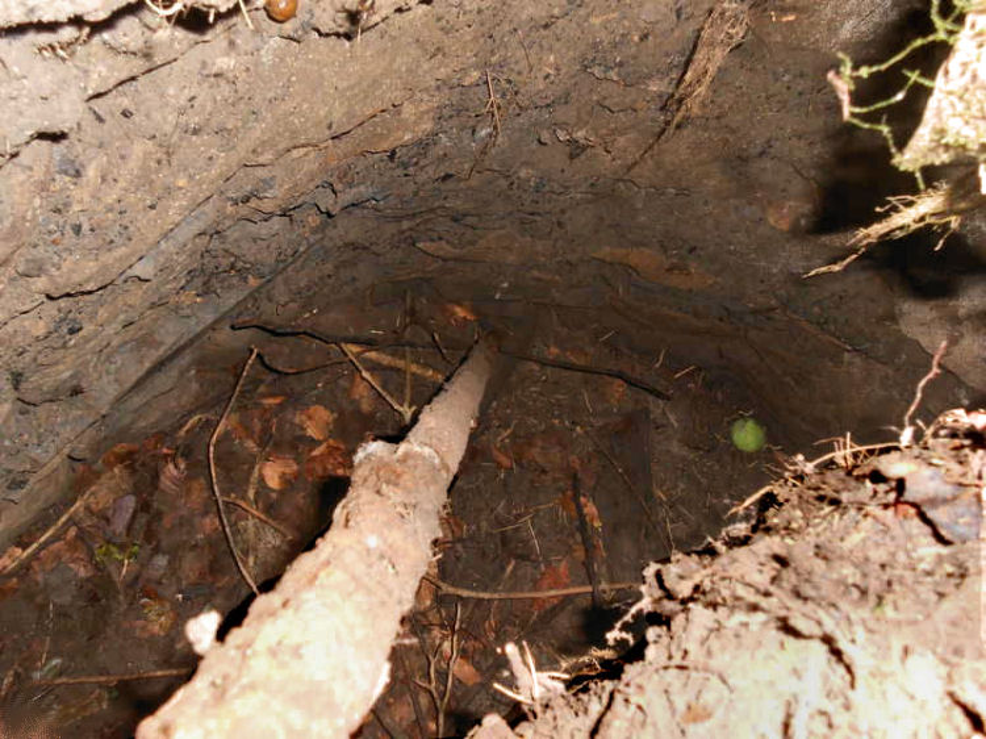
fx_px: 854
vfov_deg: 46.8
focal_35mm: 30
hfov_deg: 60.0
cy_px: 370
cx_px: 493
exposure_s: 1/25
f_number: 3.8
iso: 250
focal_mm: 5.3
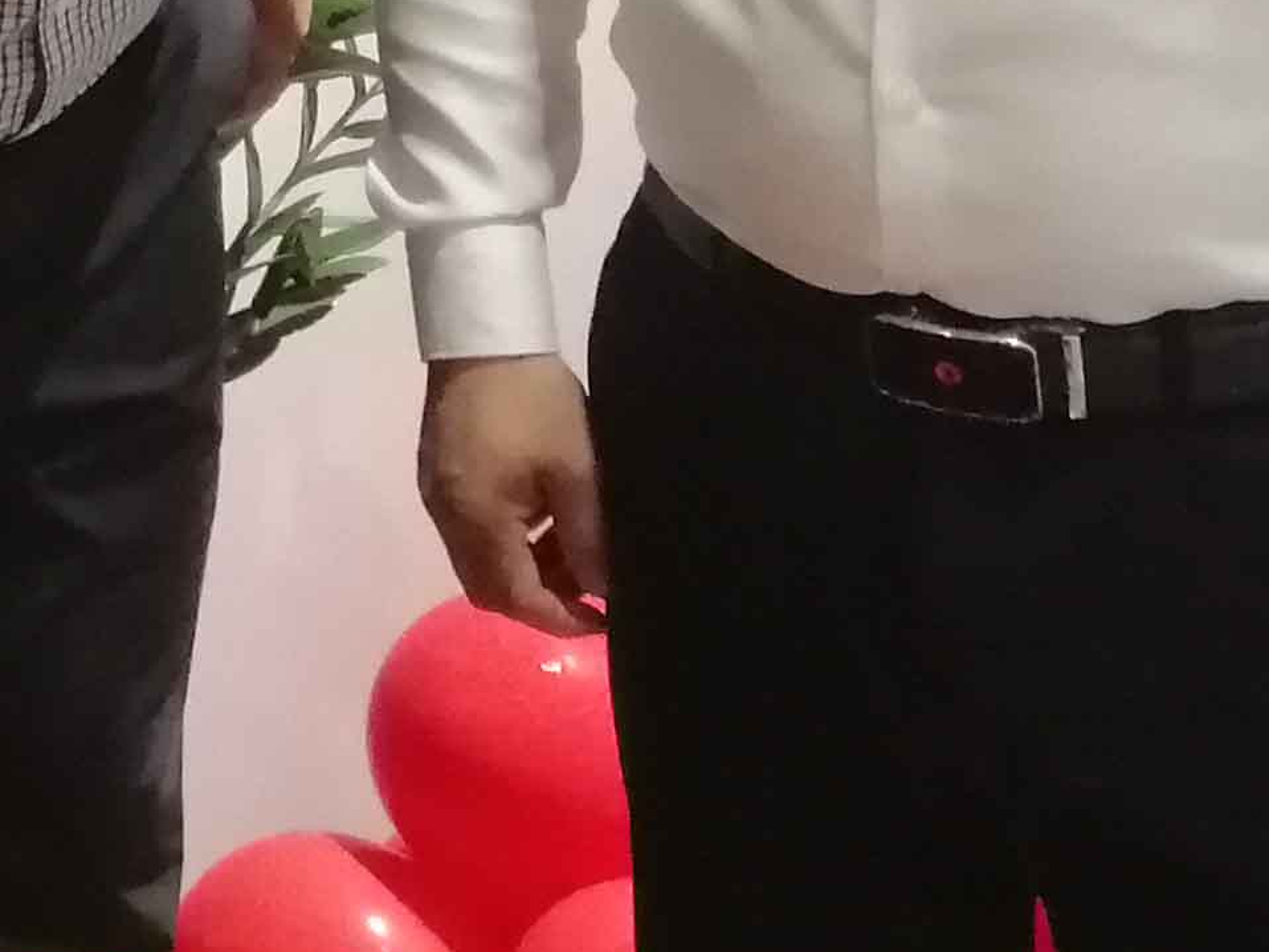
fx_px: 4584
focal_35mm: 125
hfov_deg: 13.3
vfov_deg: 11.2
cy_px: -621
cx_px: -1378
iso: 640
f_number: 2.2
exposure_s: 1/50
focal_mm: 3.81
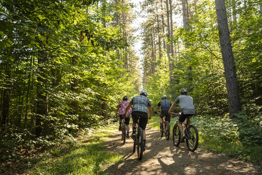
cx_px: 131
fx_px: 232
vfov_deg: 41.2
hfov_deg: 58.9
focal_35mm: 32
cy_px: 88
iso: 2000
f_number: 5.6
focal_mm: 31.9
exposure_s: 1/640
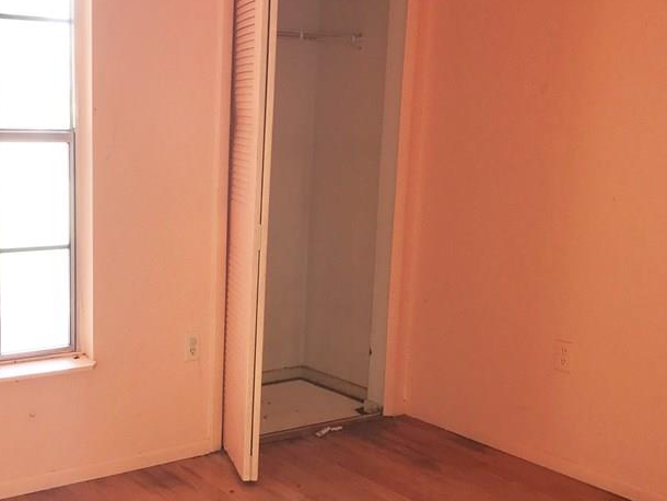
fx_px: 906
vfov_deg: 30.9
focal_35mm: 47
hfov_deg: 39.4
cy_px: 282
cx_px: 176
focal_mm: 3.99
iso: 20
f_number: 1.8
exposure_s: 1/33
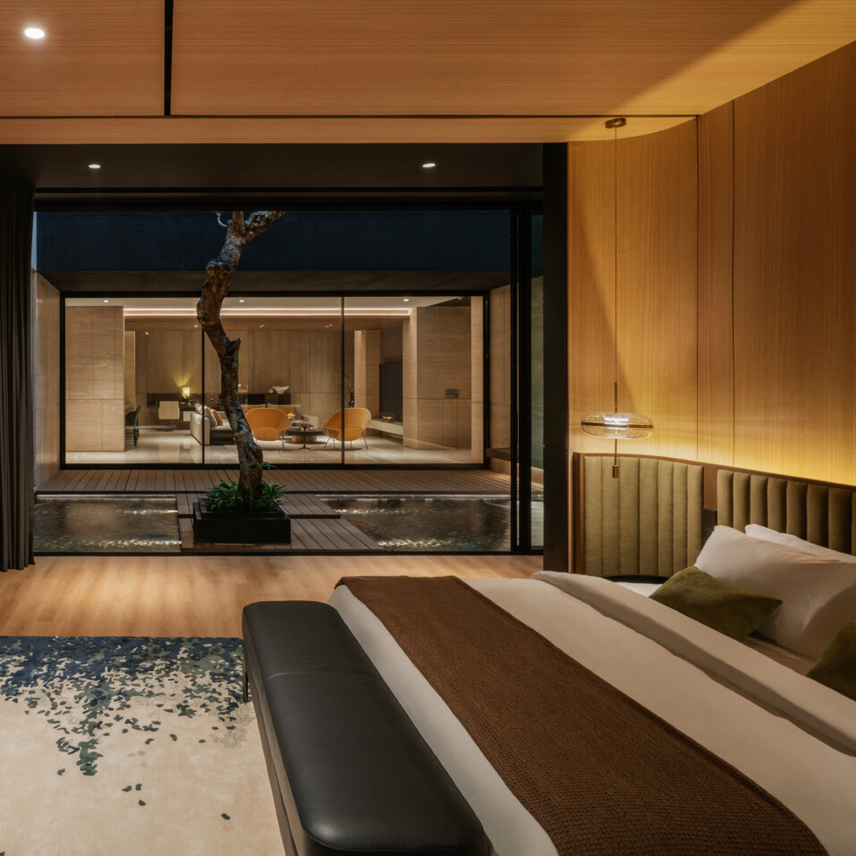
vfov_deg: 67.1
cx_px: 173
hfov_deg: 61.8
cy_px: 386
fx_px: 643
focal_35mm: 23
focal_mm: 16
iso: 200
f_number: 11
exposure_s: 1.3
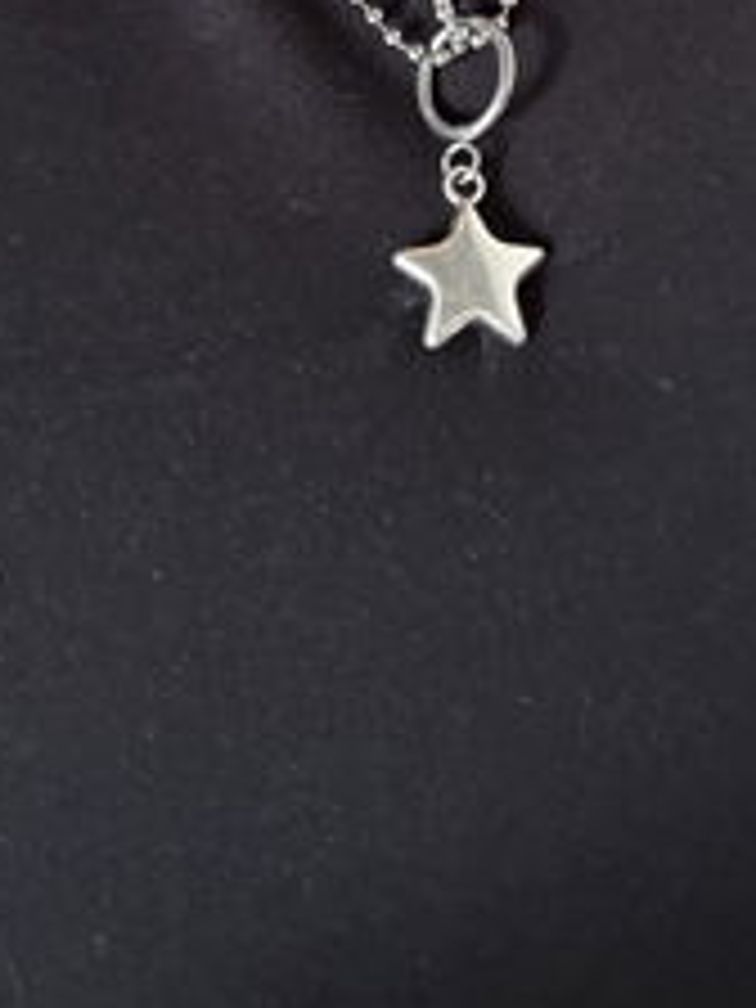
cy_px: -83
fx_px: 1805
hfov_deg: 23.5
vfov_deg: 28.5
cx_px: 513
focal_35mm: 62
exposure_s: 1/60
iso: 500
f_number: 1.6
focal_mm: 5.96
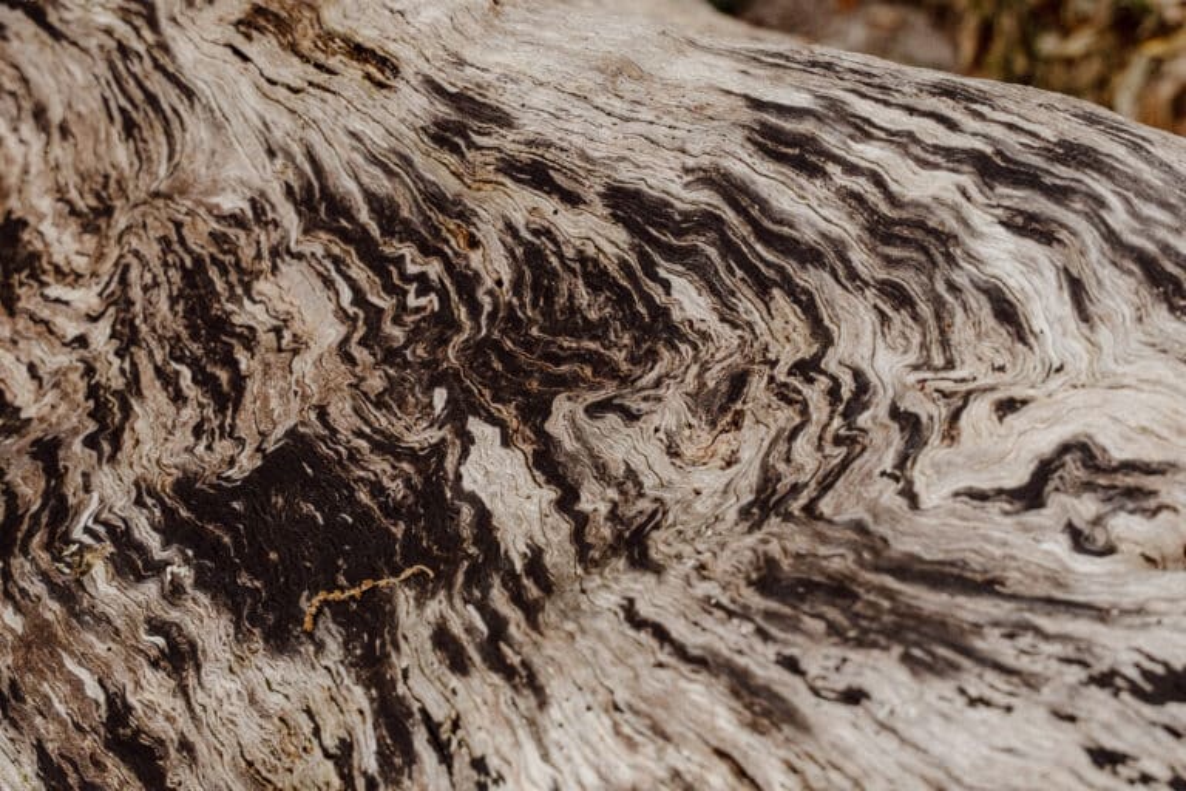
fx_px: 2108
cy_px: 396
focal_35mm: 64
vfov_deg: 21.2
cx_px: 593
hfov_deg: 31.4
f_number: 4
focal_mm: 42.8
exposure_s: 1/250
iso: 160
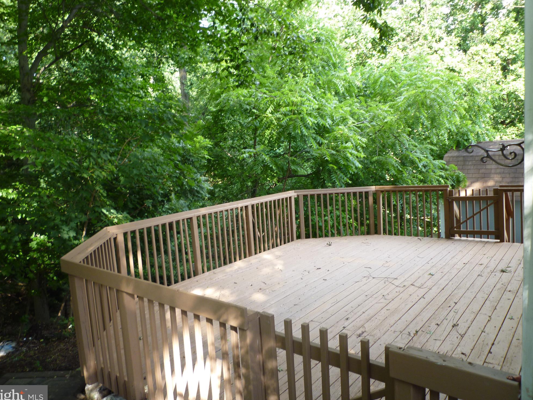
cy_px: 199
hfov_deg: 67.3
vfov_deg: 53.1
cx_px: 257
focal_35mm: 26
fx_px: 400
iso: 80
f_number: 2.8
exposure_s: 1/60
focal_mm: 4.4
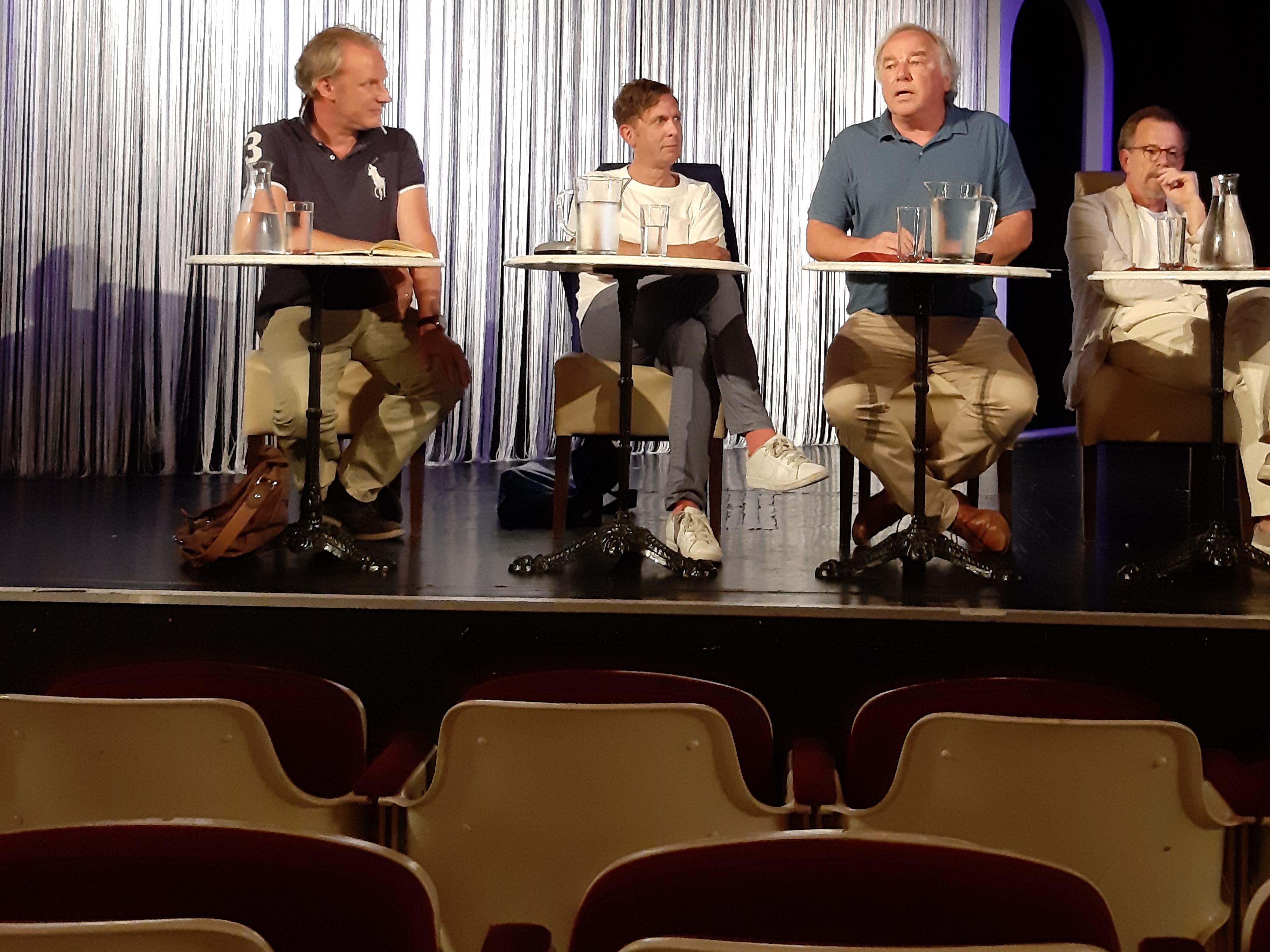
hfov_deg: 41.9
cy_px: 248
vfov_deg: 31.7
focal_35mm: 45
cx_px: 762
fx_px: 1651
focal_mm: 3.93
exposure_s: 1/33
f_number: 1.7
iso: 400
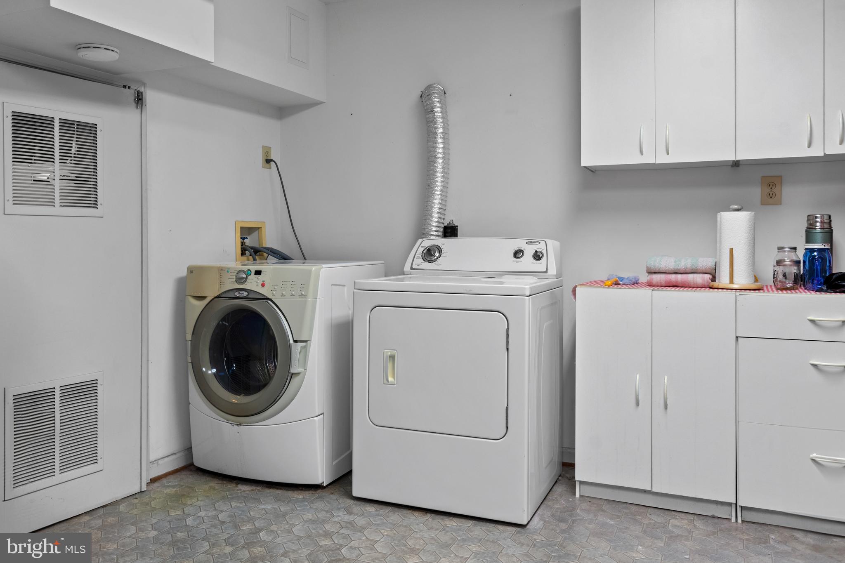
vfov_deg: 43.6
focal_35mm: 30
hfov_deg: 61.9
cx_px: 422
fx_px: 704
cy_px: 282
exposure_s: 1/1.67
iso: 250
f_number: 8
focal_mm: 20
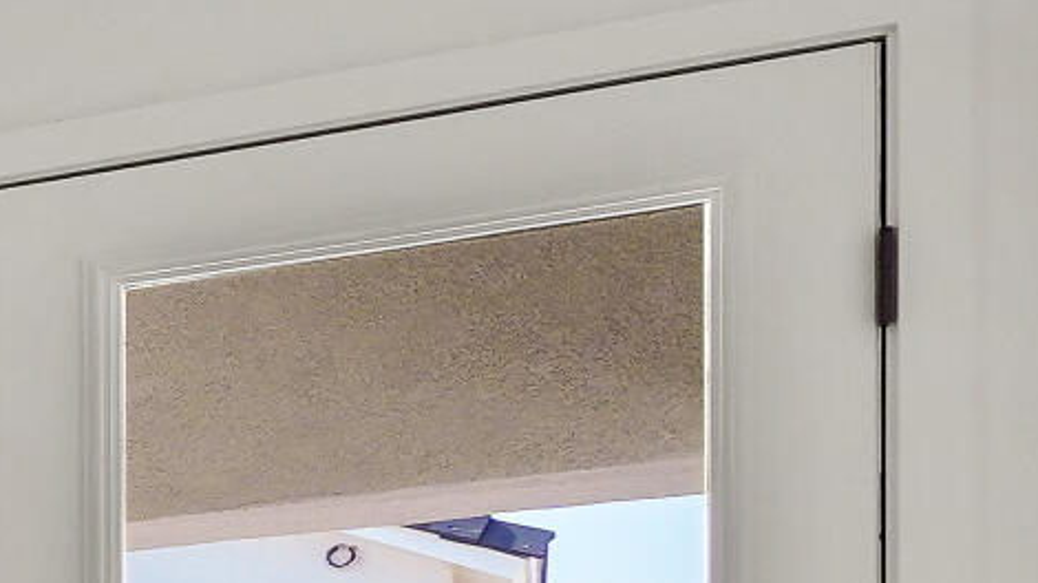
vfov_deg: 10.6
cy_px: 1073
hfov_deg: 11.3
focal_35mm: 107
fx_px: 2944
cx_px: -2100
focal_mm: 16
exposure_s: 1/30
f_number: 10
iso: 640
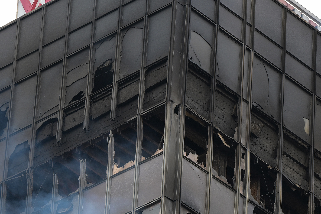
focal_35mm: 326
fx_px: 2907
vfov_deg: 4.2
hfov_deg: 6.3
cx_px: 35
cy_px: 140
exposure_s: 1/400
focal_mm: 165
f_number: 4
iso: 500
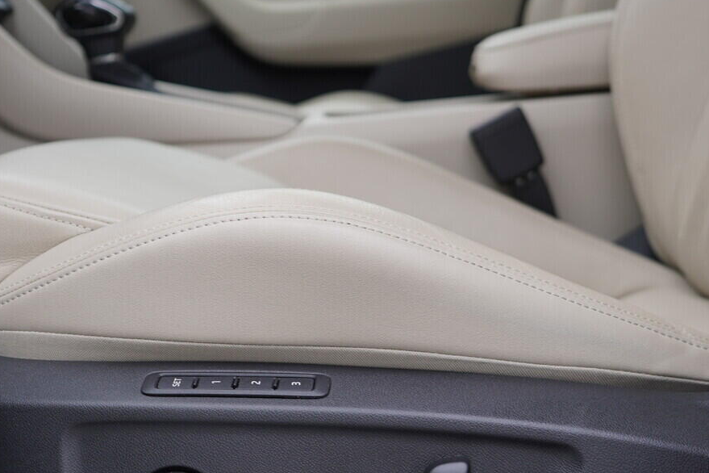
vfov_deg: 22.9
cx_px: 340
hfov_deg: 33.9
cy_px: 292
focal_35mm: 59
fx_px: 1162
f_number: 3.2
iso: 125
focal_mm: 24
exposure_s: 1/50
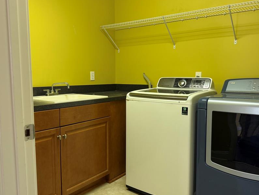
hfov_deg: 58.3
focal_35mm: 31
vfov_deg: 45.4
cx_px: 141
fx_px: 232
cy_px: 100
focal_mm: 6.76
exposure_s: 1/60
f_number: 1.78
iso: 200
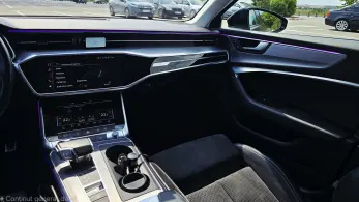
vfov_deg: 43.8
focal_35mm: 26
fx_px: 247
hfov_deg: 71.9
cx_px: 178
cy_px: 68
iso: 12
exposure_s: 1/667
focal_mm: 6.3
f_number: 1.7
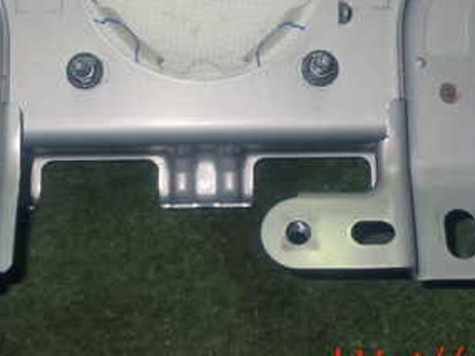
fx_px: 1276
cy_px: 10
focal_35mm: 93
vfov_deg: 15.6
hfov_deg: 21.1
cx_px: 211
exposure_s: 1/40
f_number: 9
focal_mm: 7.84
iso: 500
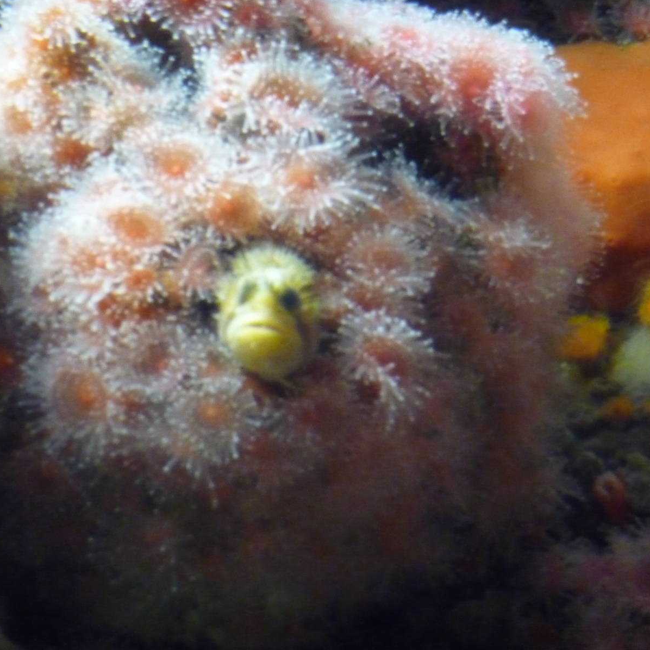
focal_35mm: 331
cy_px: 324
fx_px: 7032
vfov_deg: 5.3
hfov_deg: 5.3
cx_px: 272
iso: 800
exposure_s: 1/6
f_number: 4.9
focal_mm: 47
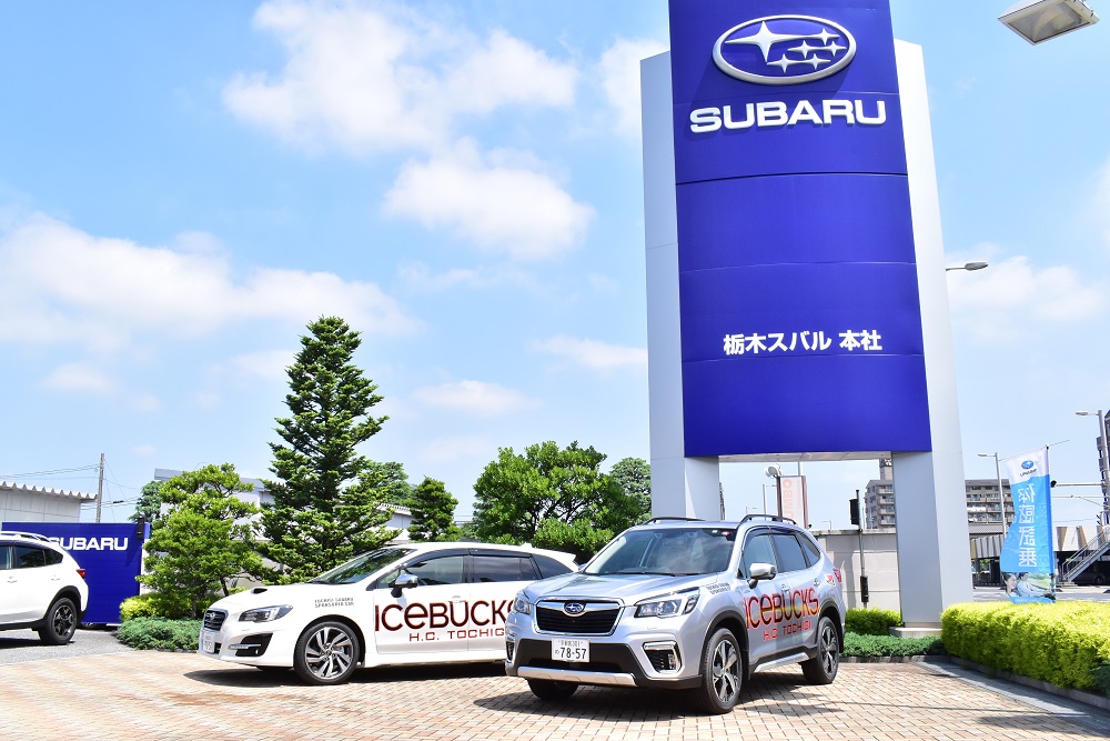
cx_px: 555
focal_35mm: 30
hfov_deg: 61.9
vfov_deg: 43.6
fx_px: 925
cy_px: 370
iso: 800
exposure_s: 1/320
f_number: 20
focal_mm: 20
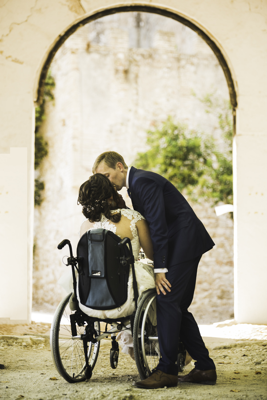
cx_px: 134
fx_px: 1111
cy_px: 200
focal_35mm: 100
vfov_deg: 20.4
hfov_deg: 13.7
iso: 100
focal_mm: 100
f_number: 2.8
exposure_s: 1/125
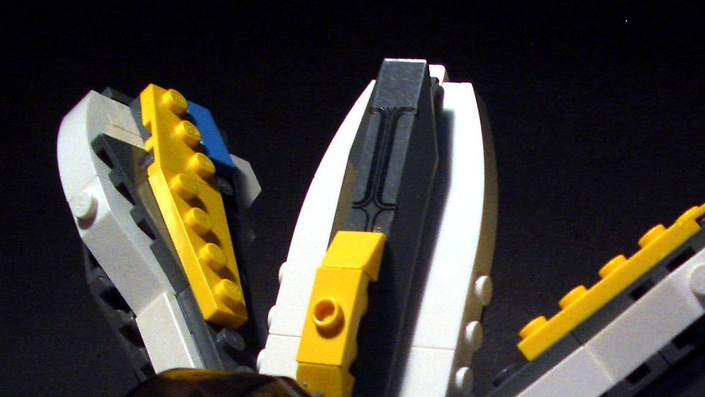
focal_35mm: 85
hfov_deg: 24.4
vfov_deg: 13.8
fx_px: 1589
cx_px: 604
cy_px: 482
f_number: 2.6
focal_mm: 5.8
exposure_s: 1/25
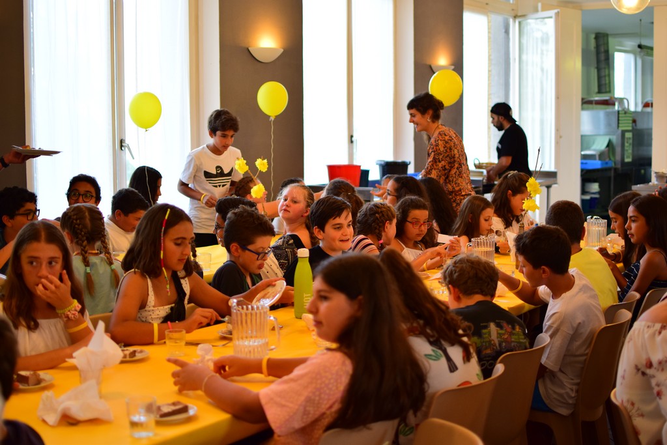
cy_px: 222
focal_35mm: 52
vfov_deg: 25.8
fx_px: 973
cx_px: 334
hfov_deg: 37.8
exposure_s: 1/250
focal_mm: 35
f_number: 1.8
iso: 450
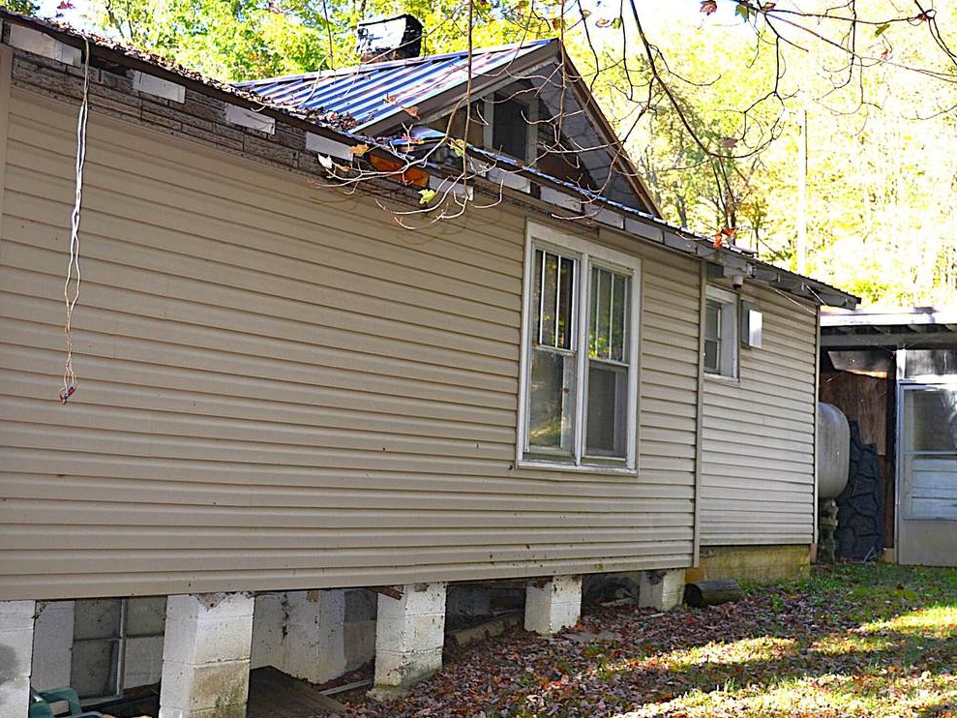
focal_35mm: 56
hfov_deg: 34.3
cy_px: 347
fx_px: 1548
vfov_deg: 26.1
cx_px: 529
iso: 180
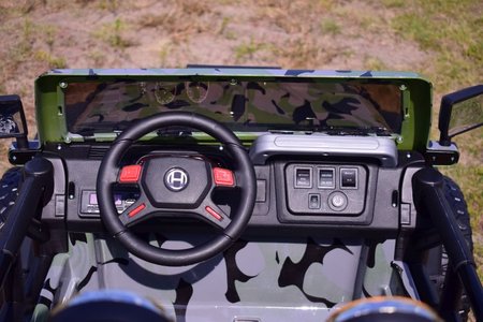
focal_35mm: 60
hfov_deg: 33.4
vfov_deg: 22.6
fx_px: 805
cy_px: 161
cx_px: 242
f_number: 5
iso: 400
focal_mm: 40
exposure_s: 1/3200
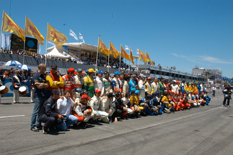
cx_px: 116
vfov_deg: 43.5
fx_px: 194
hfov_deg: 62.0
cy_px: 78
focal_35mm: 30
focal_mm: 20
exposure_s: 1/180
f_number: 13
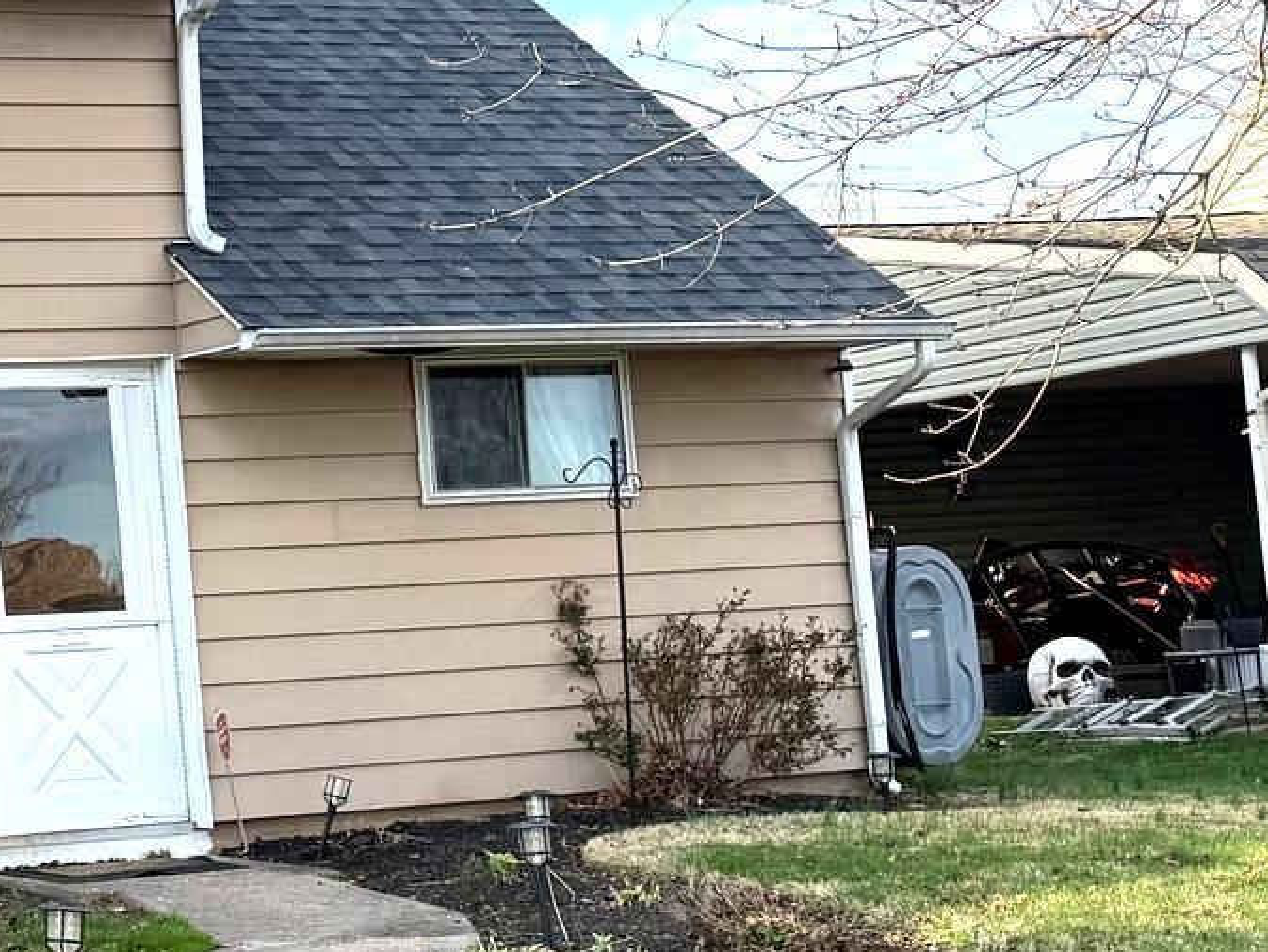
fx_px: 2675
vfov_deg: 20.2
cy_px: 541
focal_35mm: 73
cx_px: -550
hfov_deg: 22.6
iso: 80
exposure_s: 1/1727
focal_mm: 6.76
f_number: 1.78
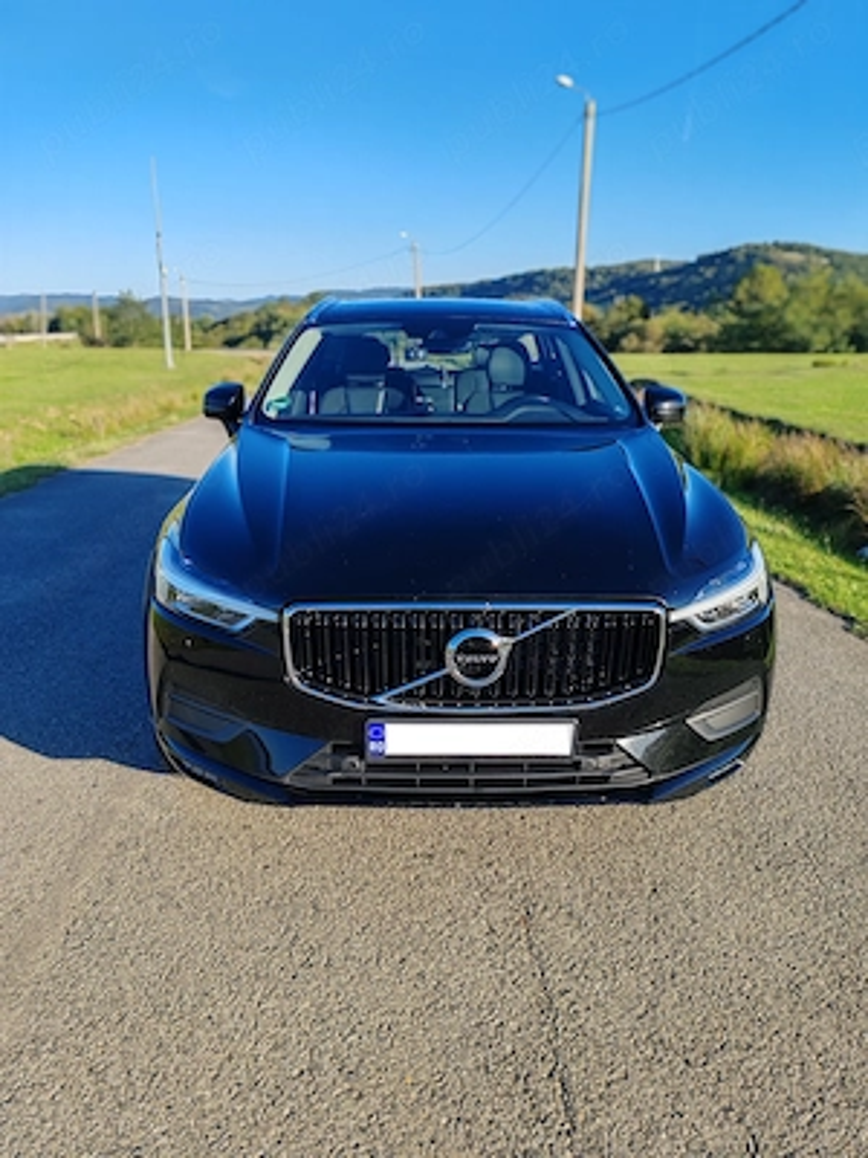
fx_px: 903
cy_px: 579
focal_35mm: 27
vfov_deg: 65.3
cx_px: 434
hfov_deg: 51.4
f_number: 2.8
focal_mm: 6.12
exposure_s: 1/340
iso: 50
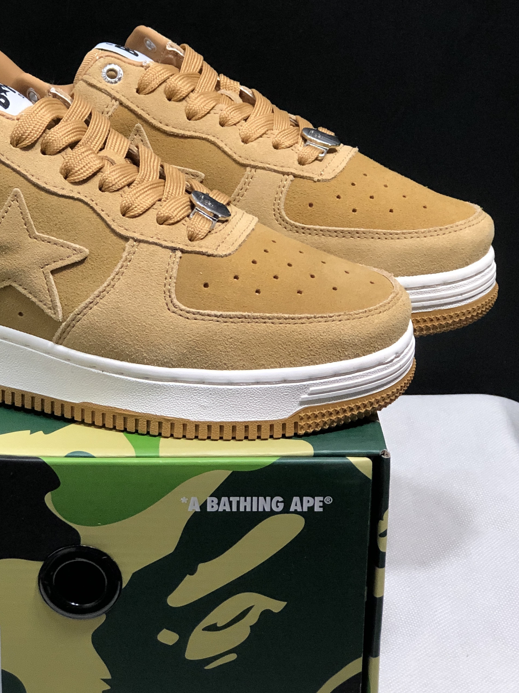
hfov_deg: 16.3
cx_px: 113
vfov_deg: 21.7
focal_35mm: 90
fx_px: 1799
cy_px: 240
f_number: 2.8
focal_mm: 6.6
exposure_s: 1/30
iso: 125
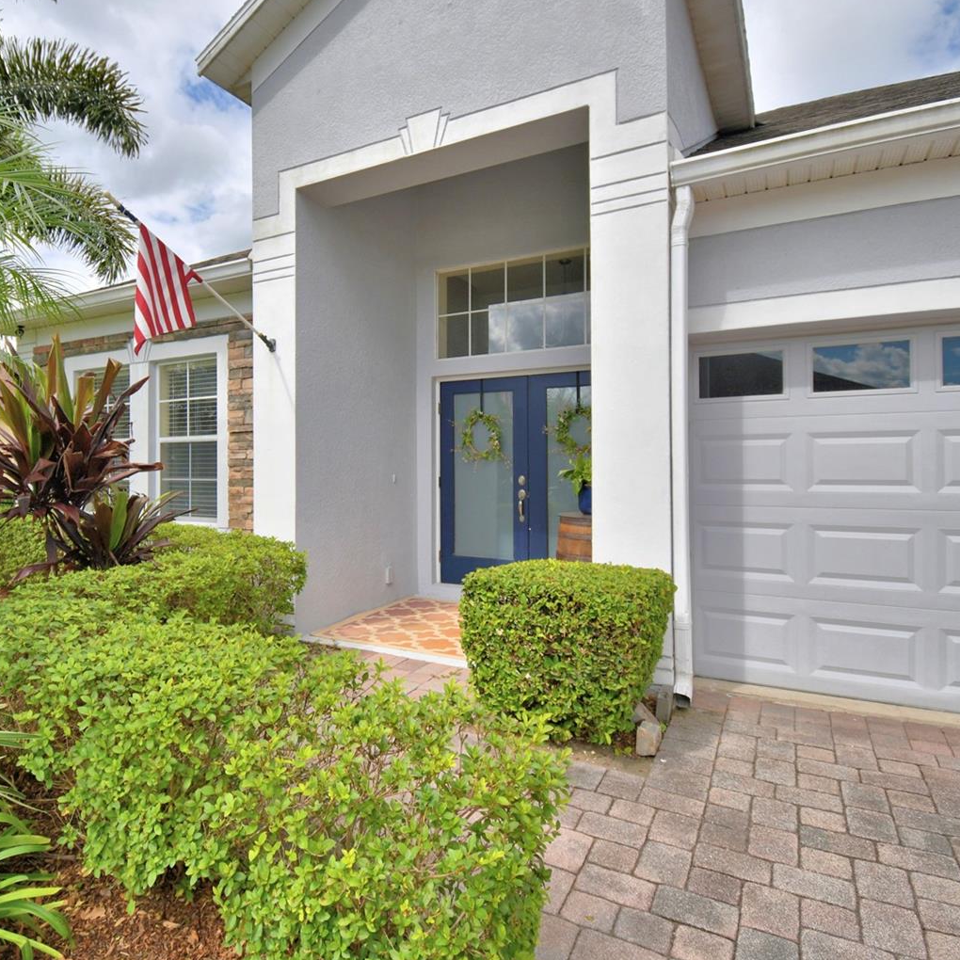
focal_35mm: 20
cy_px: 461
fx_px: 628
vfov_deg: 74.8
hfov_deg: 74.2
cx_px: 395
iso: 100
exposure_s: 1/1000
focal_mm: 10
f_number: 4.5
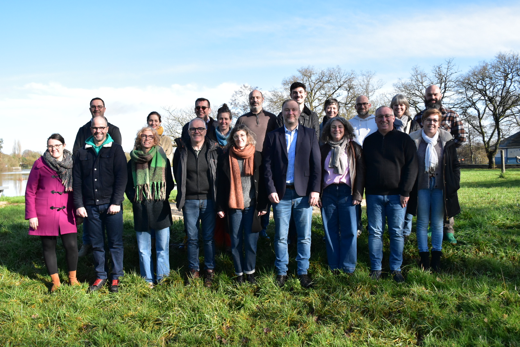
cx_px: 260
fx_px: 433
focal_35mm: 30
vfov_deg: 43.6
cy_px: 174
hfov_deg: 61.9
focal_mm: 20
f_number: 6.3
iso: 1600
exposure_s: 1/3200
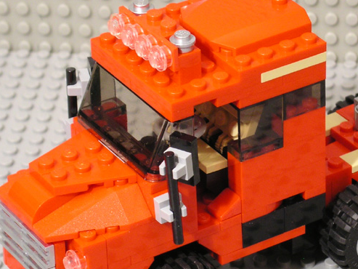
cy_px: 161
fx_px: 1914
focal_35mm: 185
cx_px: 258
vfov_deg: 8.0
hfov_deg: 10.7
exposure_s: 1/4
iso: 200
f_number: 4.7
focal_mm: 23.4
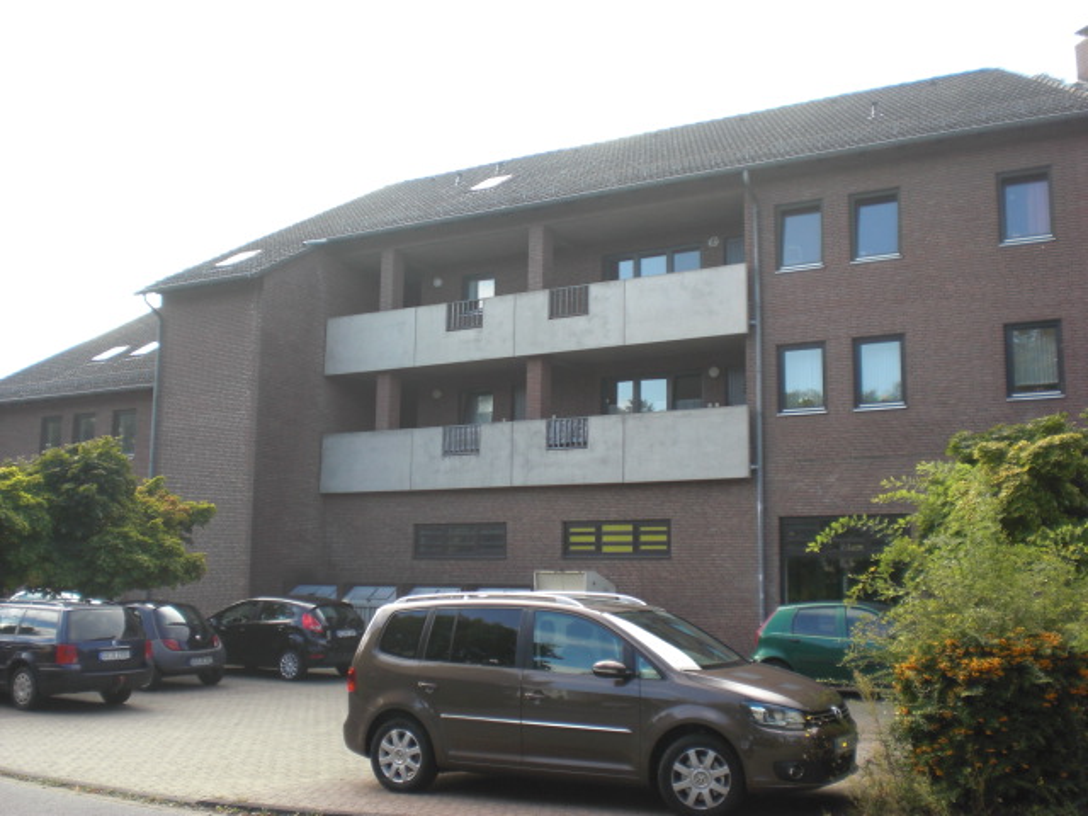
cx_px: 544
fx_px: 1194
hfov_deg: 49.0
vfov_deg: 37.7
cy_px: 408
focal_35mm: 38
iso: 64
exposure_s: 1/160
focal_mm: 6.3
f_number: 3.1
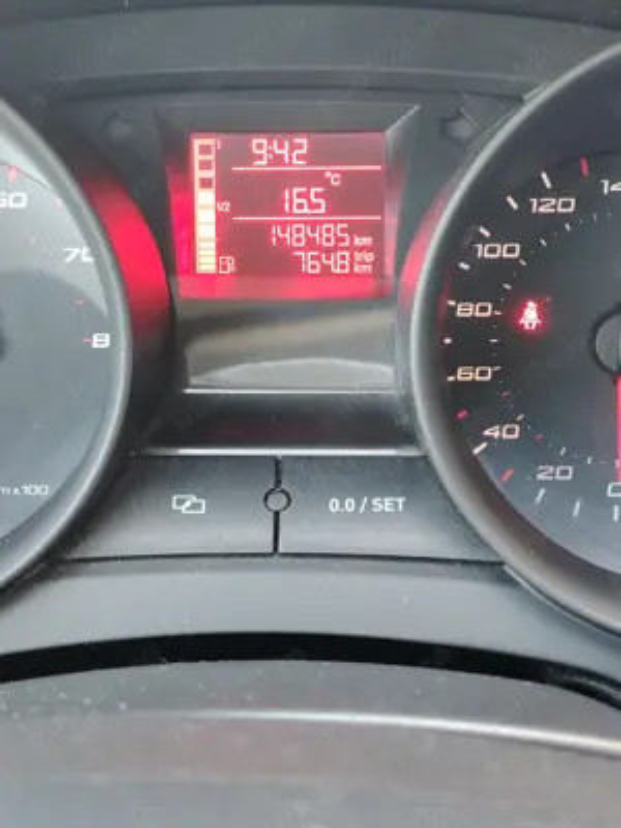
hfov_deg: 30.9
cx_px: 310
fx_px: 1124
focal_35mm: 47
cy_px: 414
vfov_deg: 40.4
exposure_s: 1/33.3
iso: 1047
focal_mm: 5.25
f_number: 1.75
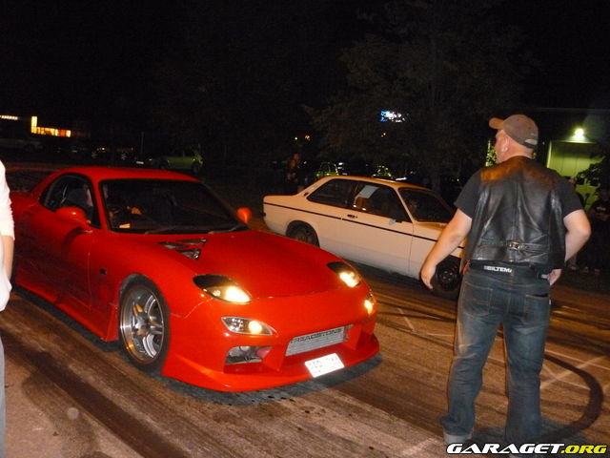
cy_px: 229
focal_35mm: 33
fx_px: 582
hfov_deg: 55.4
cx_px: 305
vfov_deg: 42.9
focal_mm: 5.5
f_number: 2.8
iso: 800
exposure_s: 1/8
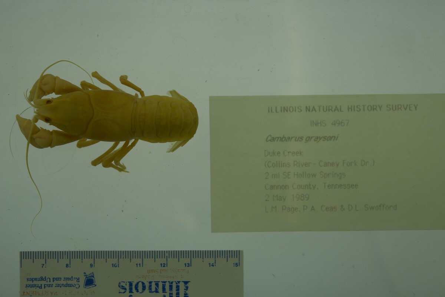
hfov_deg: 33.4
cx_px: 222
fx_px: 742
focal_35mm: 60
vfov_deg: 22.6
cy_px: 148
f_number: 10
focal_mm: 60
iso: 100
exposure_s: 1/200
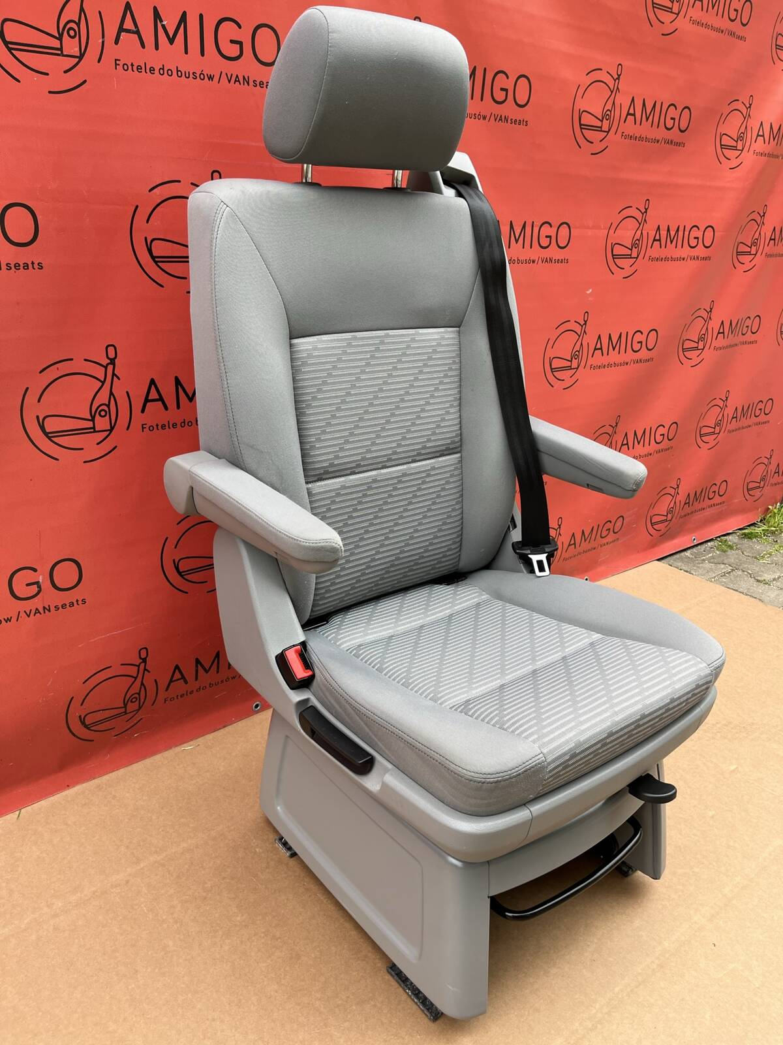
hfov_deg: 53.1
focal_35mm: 26
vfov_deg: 67.3
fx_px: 784
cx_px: 392
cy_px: 522
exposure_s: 1/254
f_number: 1.6
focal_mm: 5.1
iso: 40
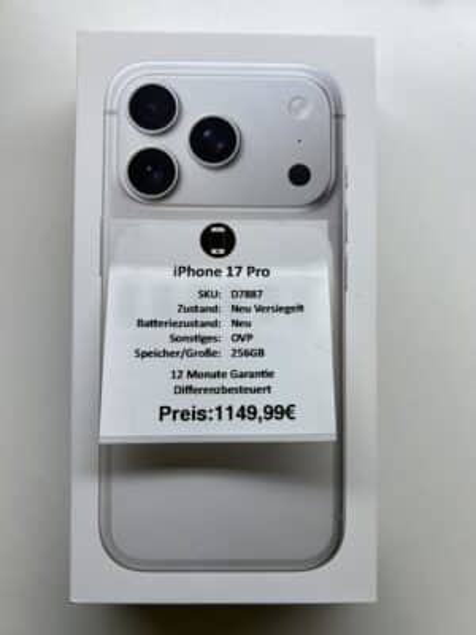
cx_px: 238
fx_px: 477
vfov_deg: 67.3
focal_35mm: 26
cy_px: 318
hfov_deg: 53.1
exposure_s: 1/461
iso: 50
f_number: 1.5
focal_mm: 5.7
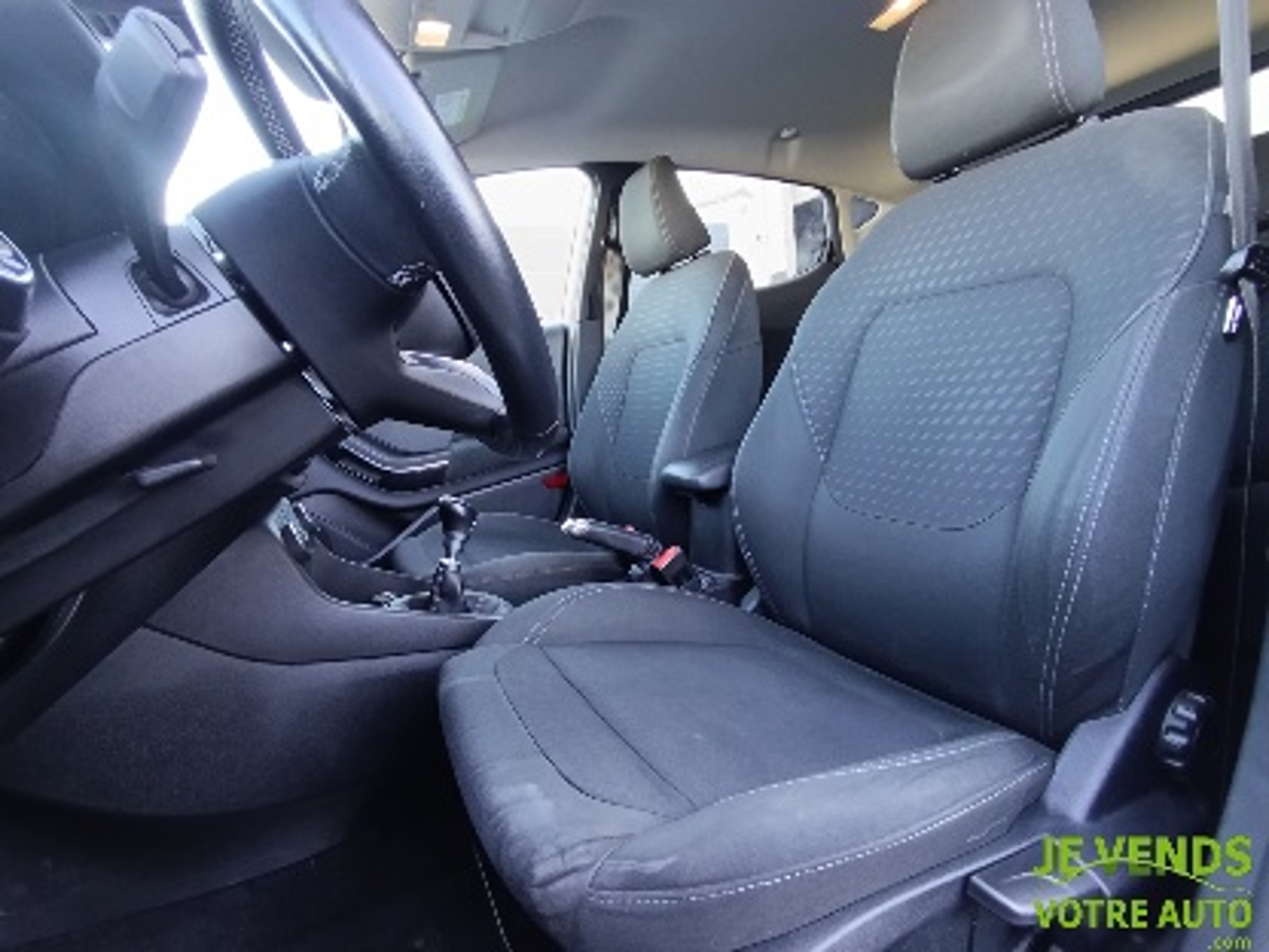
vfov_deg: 78.1
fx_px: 587
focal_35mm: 16
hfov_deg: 94.5
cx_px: 634
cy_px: 476
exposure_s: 1/50
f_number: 2.2
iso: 400
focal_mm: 1.65
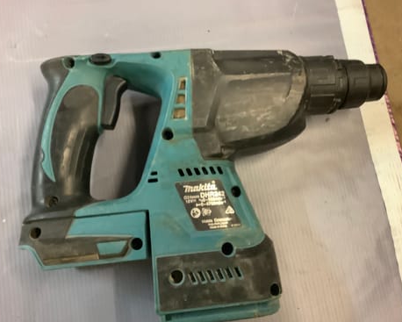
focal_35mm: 33
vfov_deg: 44.6
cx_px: 206
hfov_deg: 54.2
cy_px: 164
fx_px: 393
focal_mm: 3.3
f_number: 2.4
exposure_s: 1/25
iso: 400
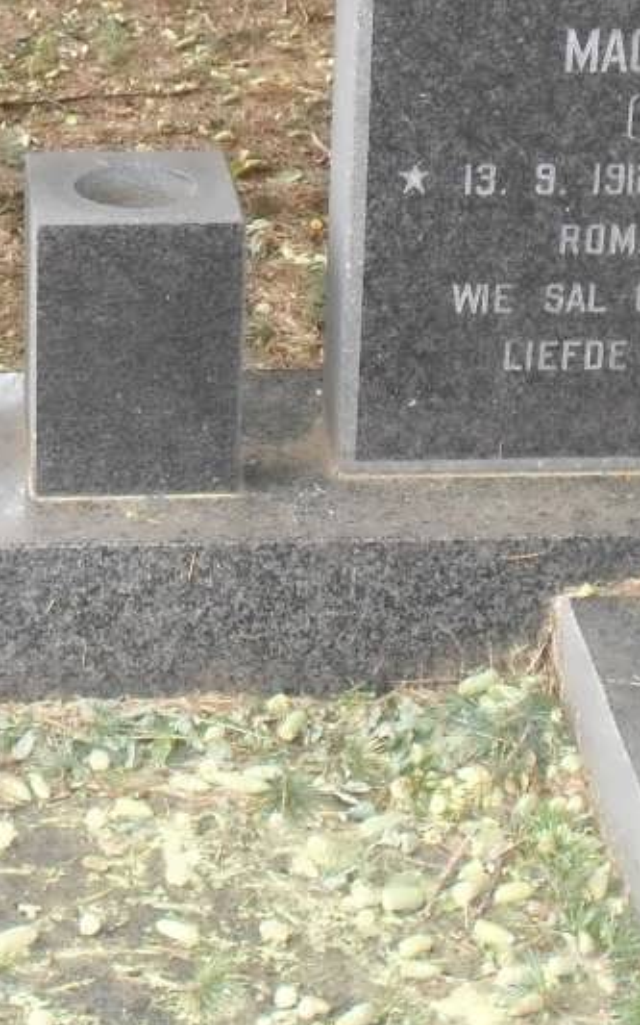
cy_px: 248
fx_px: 3266
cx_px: 92
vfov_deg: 17.7
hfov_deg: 11.1
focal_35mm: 117
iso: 240
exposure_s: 1/45
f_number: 3.9
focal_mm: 8.7
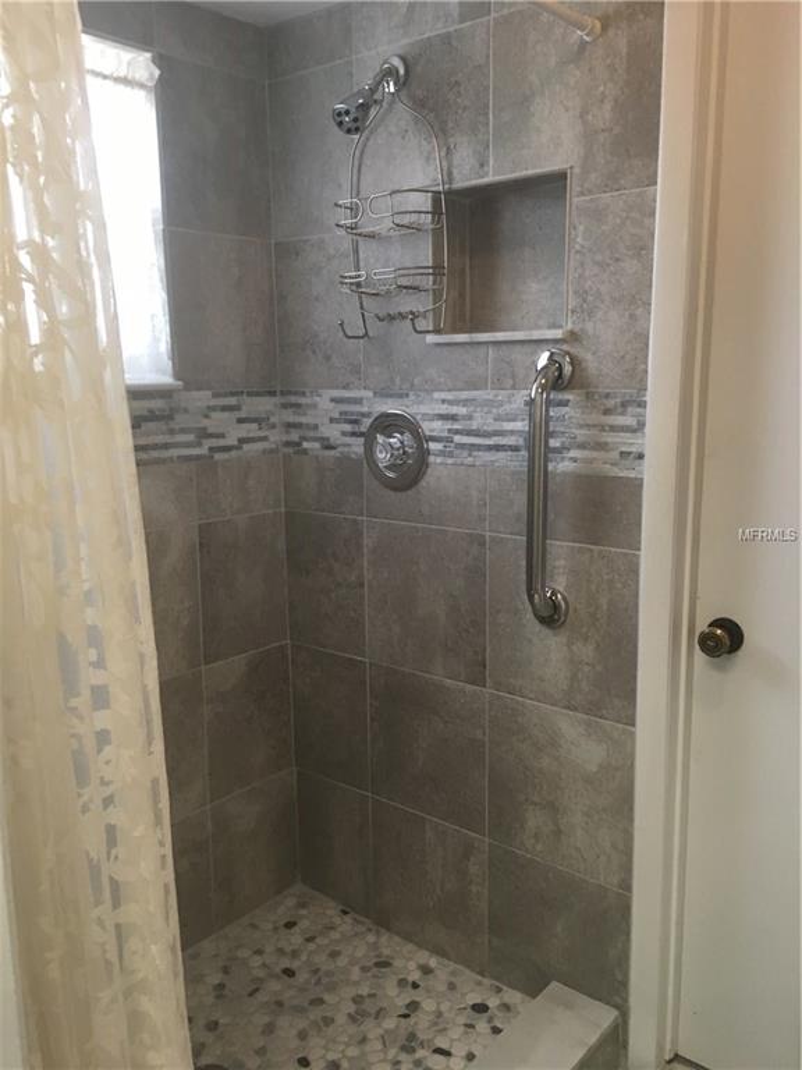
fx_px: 896
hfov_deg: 48.2
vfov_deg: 61.7
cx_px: 401
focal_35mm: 29
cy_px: 535
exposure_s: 1/30
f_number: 2.2
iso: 100
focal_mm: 4.15
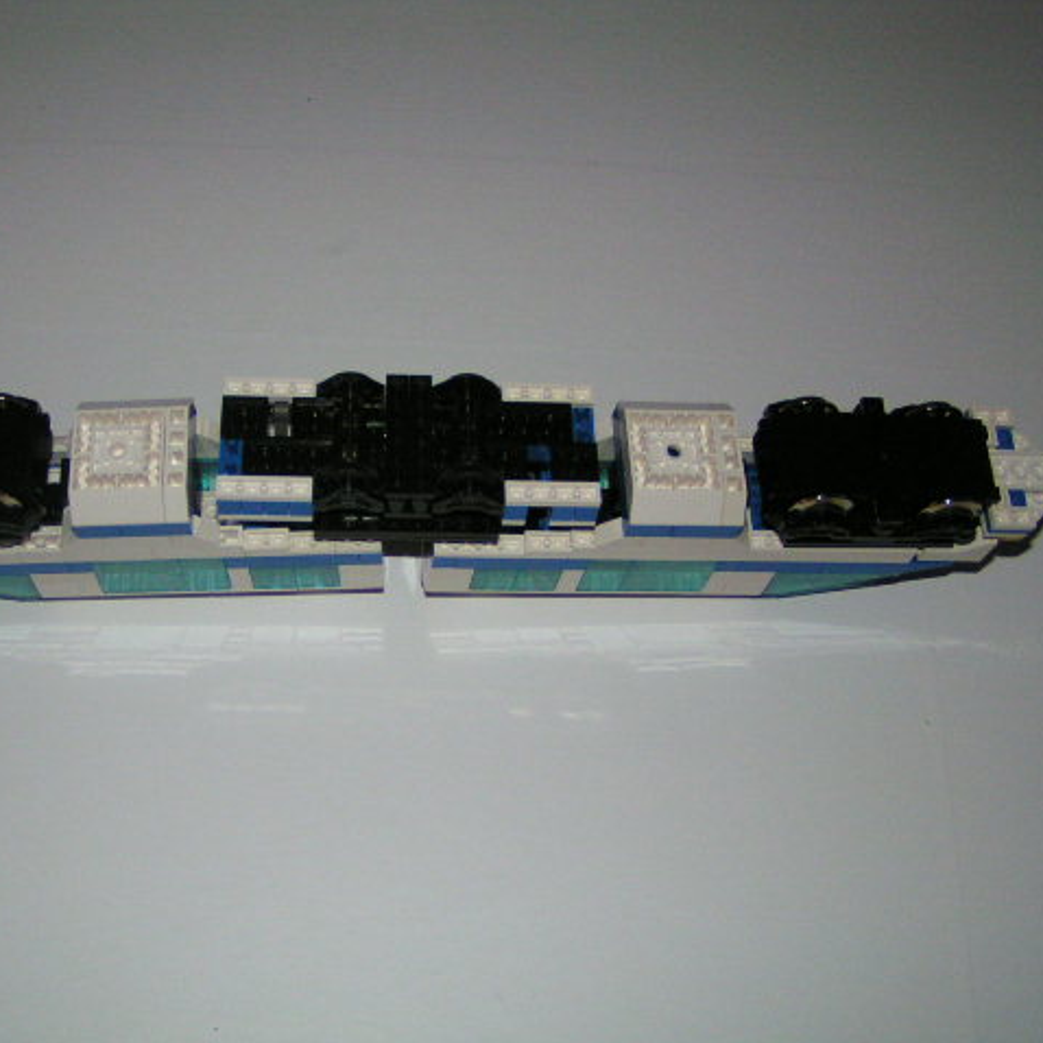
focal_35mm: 45
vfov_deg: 37.6
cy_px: 522
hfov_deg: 37.3
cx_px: 395
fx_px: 1534
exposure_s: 1/40
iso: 200
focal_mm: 5.8
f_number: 2.8
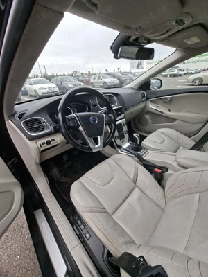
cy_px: 138
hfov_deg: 89.9
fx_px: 104
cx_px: 104
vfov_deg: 106.2
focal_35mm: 13
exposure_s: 1/50
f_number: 2.2
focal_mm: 1.74
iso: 40
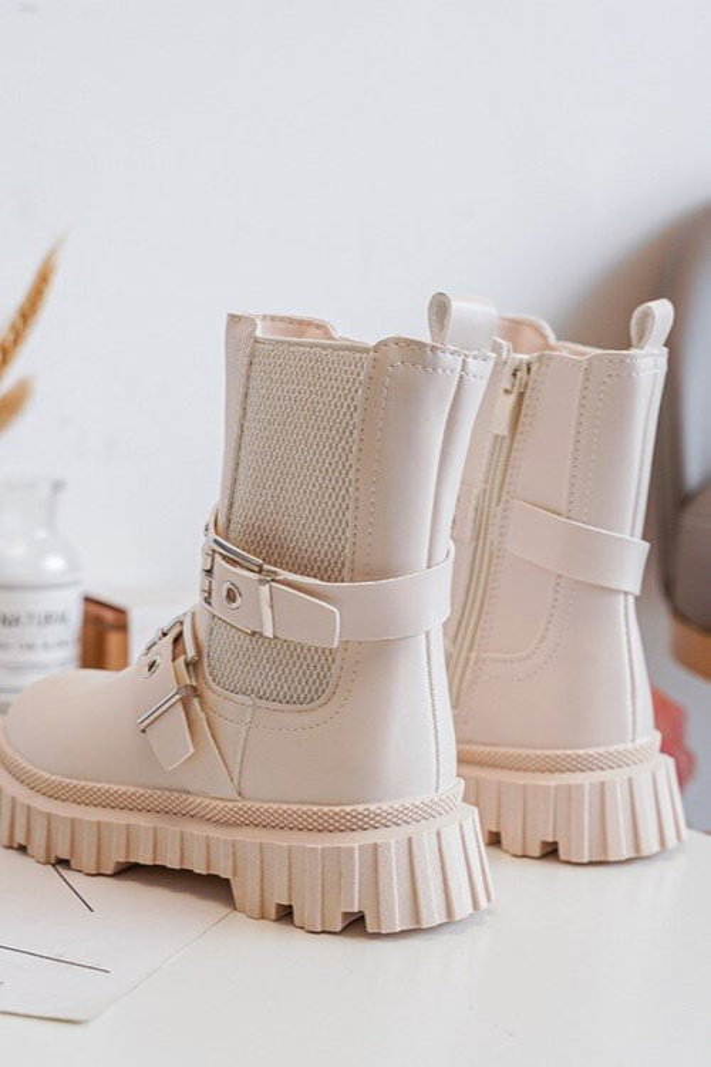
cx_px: 356
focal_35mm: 40
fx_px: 1185
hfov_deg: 33.4
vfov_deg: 48.5
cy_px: 534
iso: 500
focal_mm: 40
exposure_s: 1/100
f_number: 4
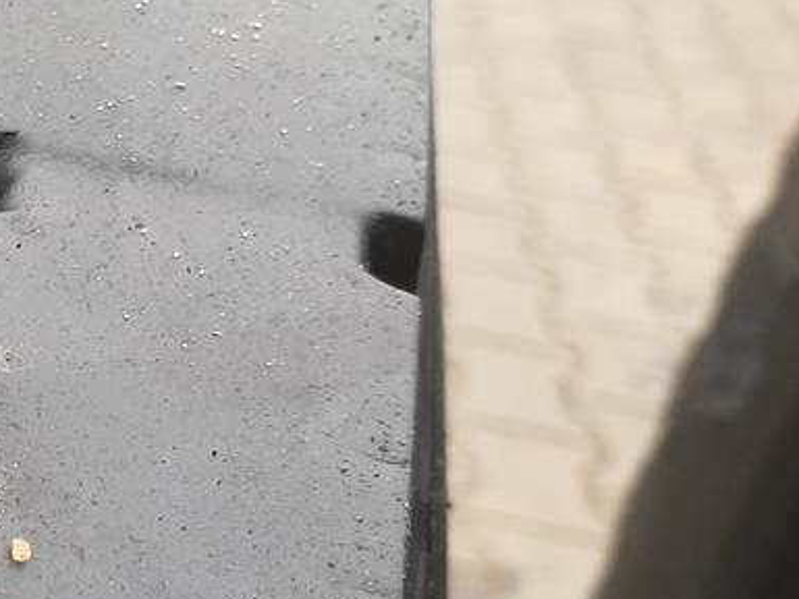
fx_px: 1870
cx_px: -293
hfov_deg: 21.4
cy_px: 466
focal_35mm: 81
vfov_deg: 18.1
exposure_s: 1/185
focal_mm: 3.93
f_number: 1.7
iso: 40
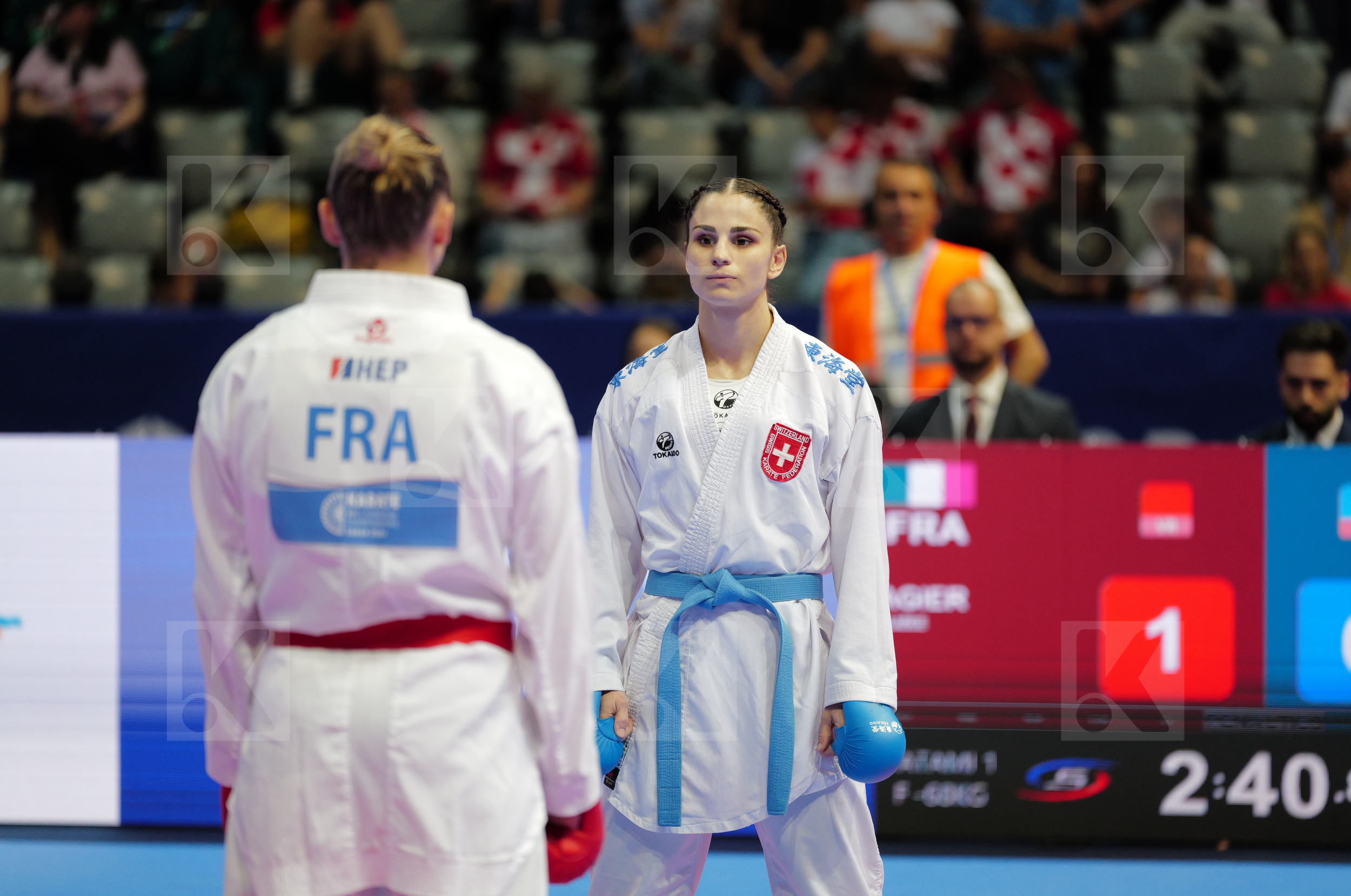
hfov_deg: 11.1
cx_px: 676
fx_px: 6968
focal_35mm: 186
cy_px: 448
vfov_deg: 7.4
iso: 2000
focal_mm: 186
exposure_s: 1/1000
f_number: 2.8
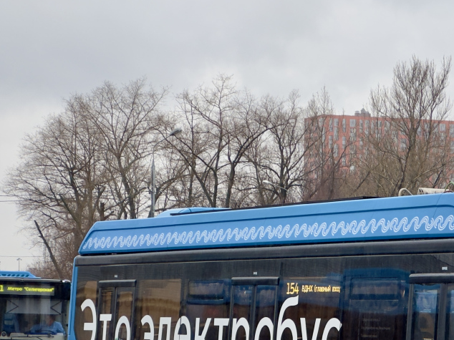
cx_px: 443
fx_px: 2071
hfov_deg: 12.4
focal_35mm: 158
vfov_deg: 9.4
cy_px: 204
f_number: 2.8
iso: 32
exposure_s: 1/125
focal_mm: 9
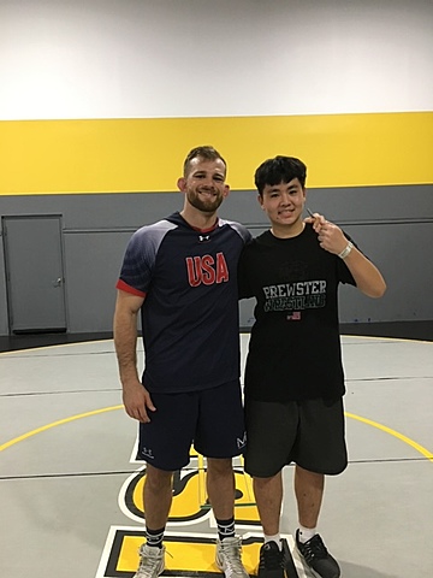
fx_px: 484
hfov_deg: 48.2
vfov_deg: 61.7
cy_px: 289
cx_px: 216
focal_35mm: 29
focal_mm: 4.15
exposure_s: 1/30
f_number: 2.2
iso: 160
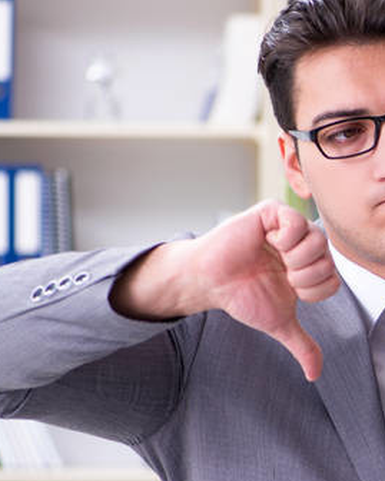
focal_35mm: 300
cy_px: 304
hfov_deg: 5.1
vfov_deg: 6.4
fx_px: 4271
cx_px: 598
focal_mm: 105
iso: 125
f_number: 5
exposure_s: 1/100
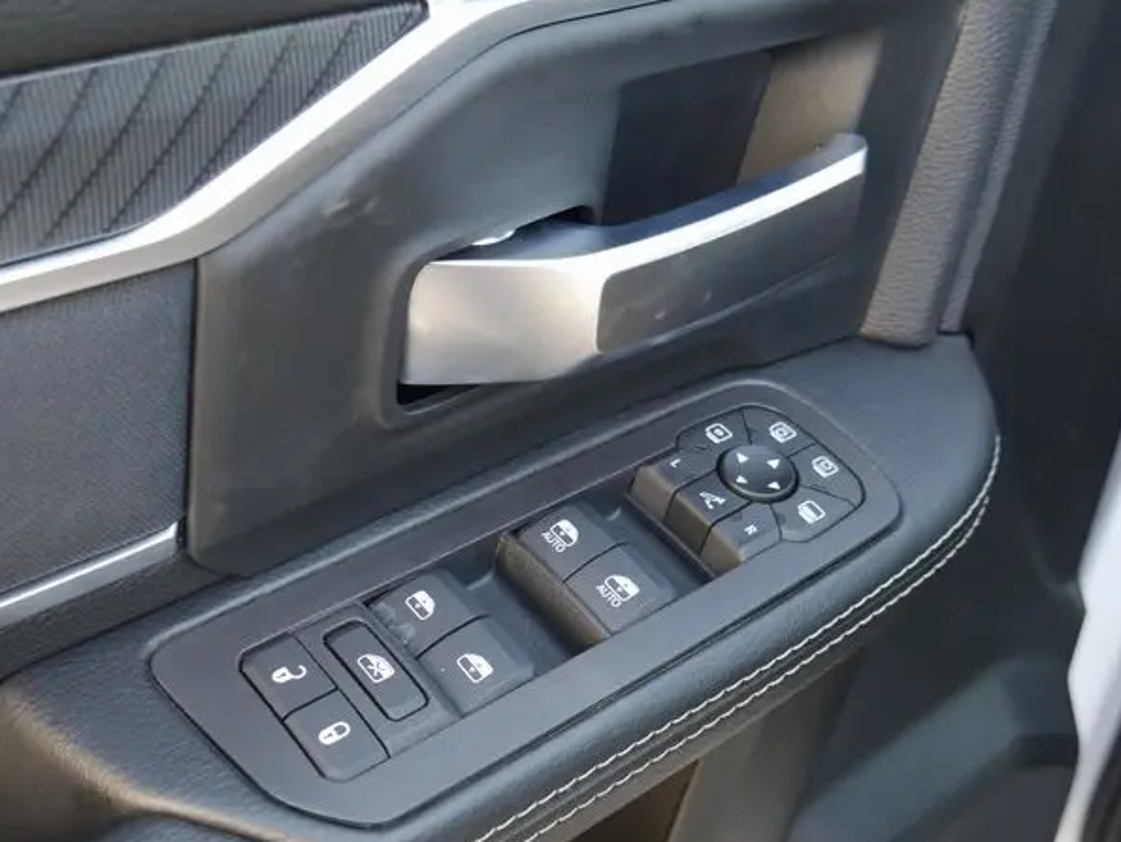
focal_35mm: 43
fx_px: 1393
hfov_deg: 43.8
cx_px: 539
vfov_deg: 33.6
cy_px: 440
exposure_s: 1/60
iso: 640
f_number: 5
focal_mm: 20
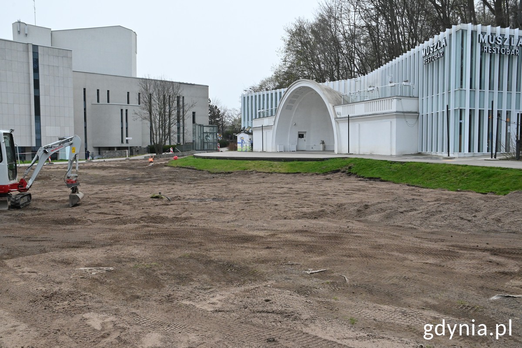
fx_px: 478
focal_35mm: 33
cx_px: 261
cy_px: 174
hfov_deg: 57.2
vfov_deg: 40.0
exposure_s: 1/800
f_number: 14
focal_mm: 22
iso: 1600
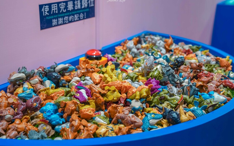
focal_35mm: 54
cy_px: 72
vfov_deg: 24.0
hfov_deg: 37.5
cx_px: 116
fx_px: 344
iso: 1000
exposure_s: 1/60
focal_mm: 52
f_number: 4
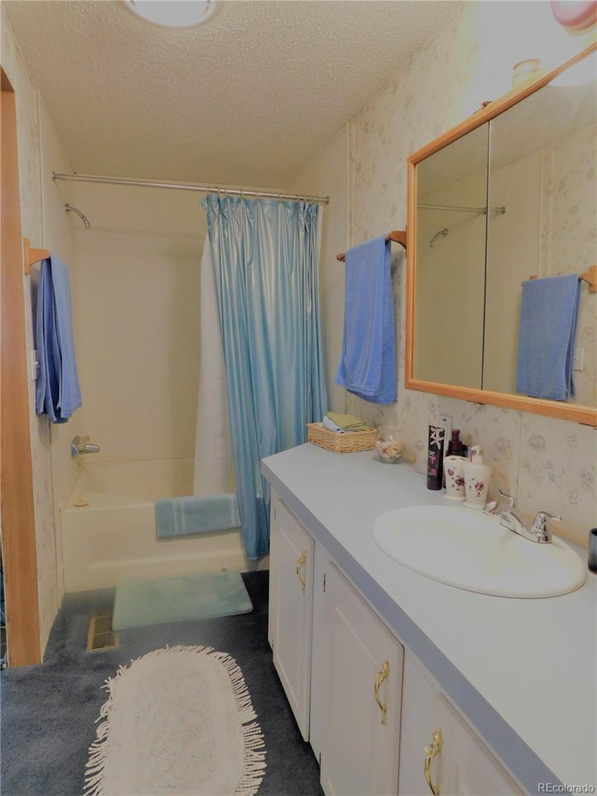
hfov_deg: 58.9
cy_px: 398
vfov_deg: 73.9
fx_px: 529
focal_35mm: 23
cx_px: 298
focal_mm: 4
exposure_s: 1/13
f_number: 3
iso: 400
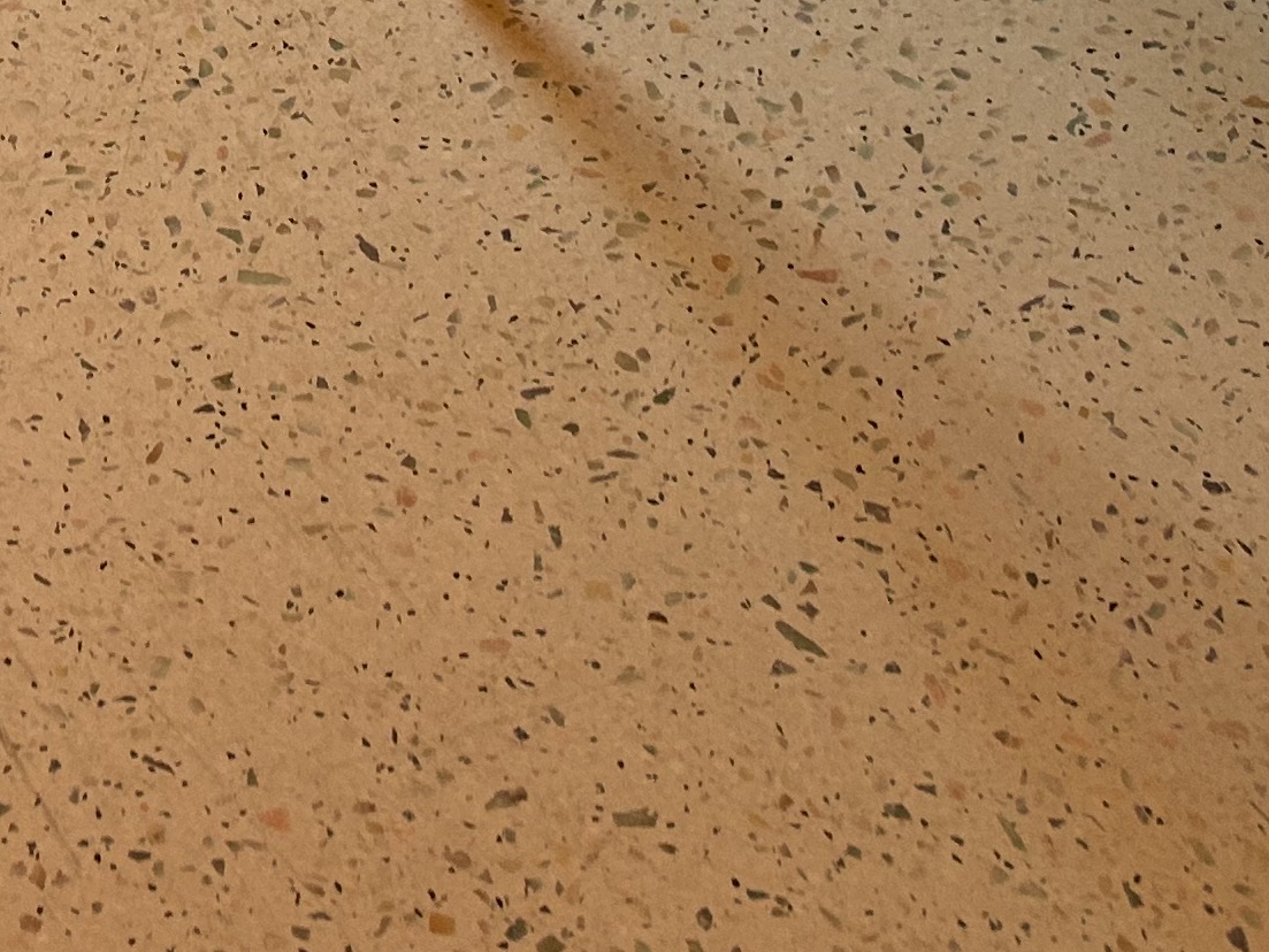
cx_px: -82
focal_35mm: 95
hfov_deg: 19.8
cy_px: -620
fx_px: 3484
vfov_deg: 14.2
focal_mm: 5.7
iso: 80
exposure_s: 1/50
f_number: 1.5
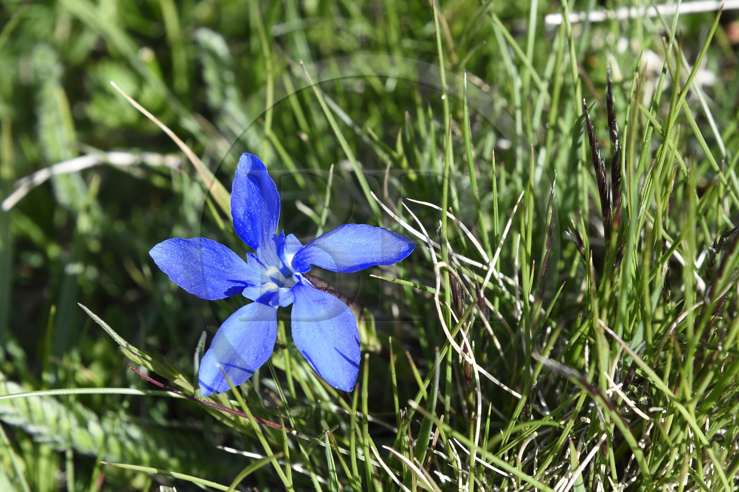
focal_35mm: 70
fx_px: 1437
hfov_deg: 28.8
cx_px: 370
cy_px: 246
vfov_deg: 19.4
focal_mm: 70
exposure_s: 1/125
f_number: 11
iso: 200
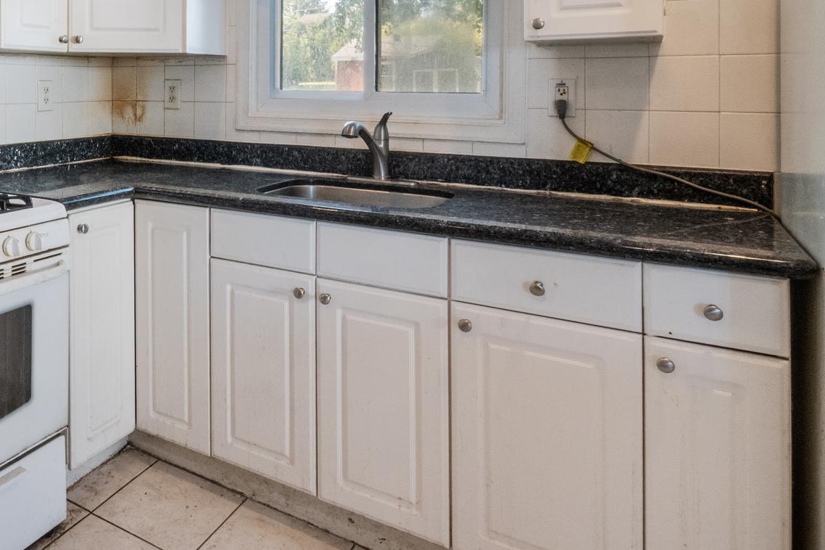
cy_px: 123
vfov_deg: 45.8
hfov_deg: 61.5
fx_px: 619
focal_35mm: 27
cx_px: 158
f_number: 20
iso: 1250
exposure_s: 1/2.5
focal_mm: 10
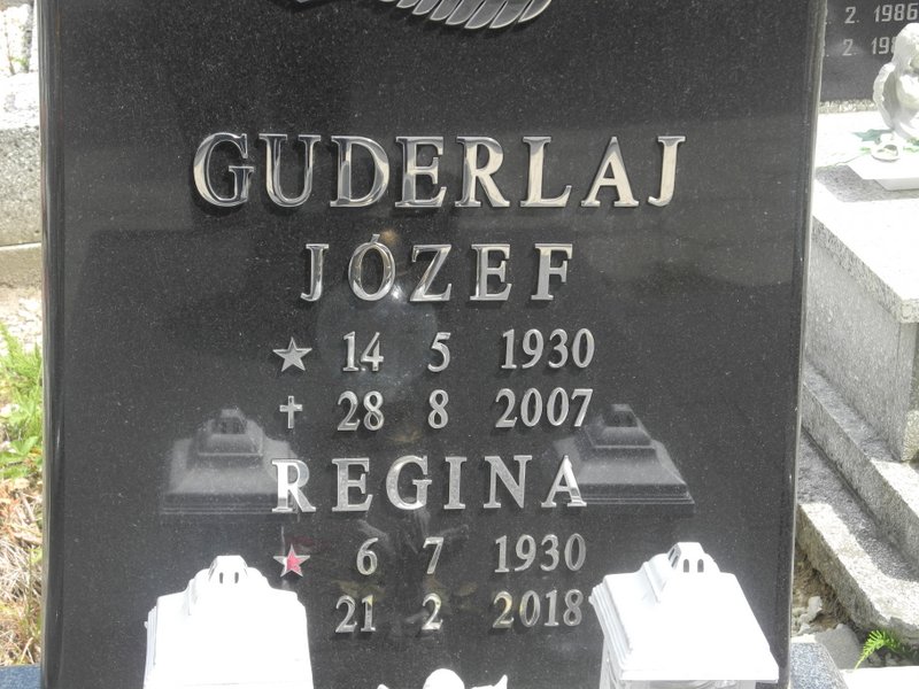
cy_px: 344
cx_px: 460
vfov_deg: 19.4
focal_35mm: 76
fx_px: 2018
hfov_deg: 25.7
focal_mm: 16.3
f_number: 4
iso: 100
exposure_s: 1/200
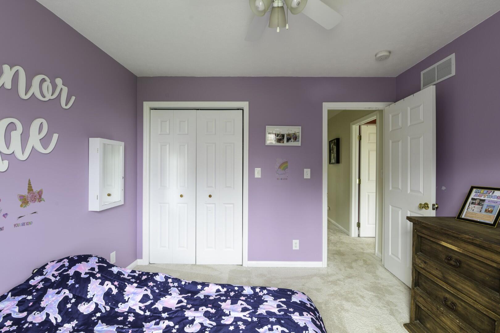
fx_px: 208
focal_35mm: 15
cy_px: 166
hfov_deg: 100.4
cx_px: 250
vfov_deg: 77.3
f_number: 8
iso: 100
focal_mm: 15
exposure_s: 1/1.25
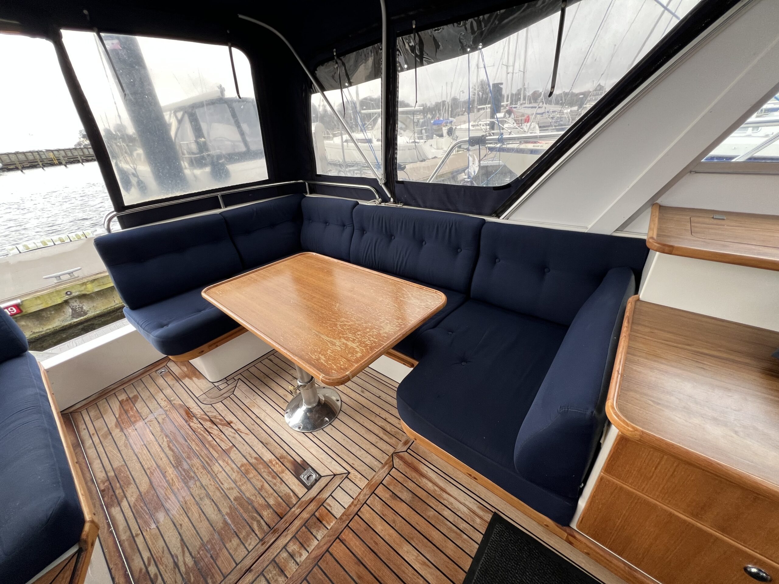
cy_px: 292
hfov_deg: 106.2
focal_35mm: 13
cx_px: 390
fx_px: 293
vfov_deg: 89.9
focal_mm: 1.57
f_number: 1.8
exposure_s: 1/99
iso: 100
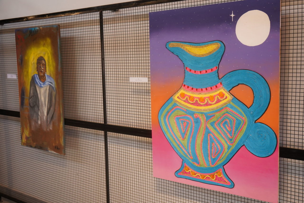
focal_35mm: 41
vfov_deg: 32.6
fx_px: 346
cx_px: 152
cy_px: 102
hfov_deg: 47.4
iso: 2000
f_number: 4.5
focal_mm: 41
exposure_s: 1/160
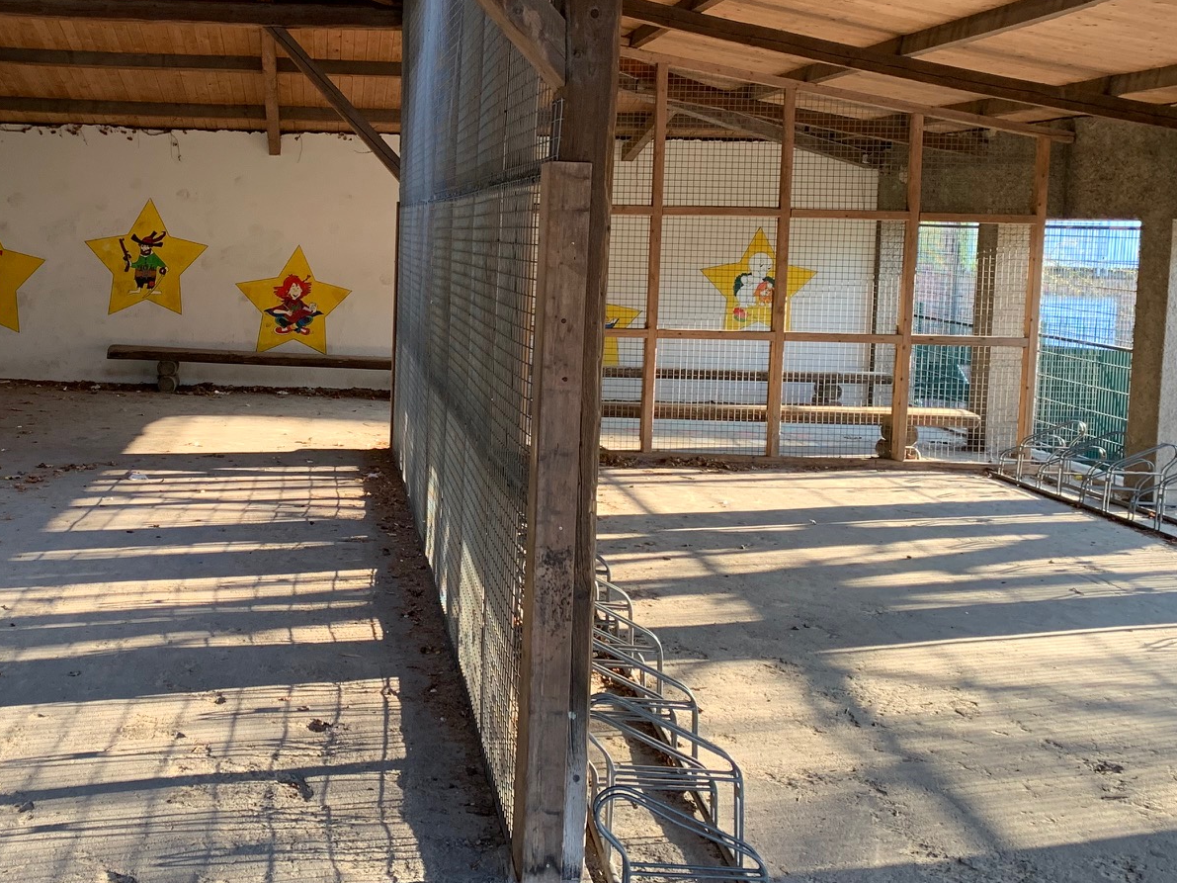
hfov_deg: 41.8
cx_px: 307
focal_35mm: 44
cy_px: 341
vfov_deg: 32.7
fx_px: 1496
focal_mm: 4.25
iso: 100
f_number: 1.8
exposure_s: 1/89
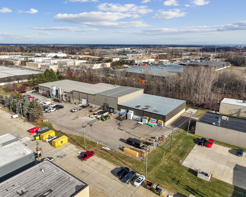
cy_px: 99
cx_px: 114
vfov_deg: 54.9
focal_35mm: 26
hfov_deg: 65.9
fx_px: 189
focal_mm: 12.3
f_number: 2.8
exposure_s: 1/2000
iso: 100
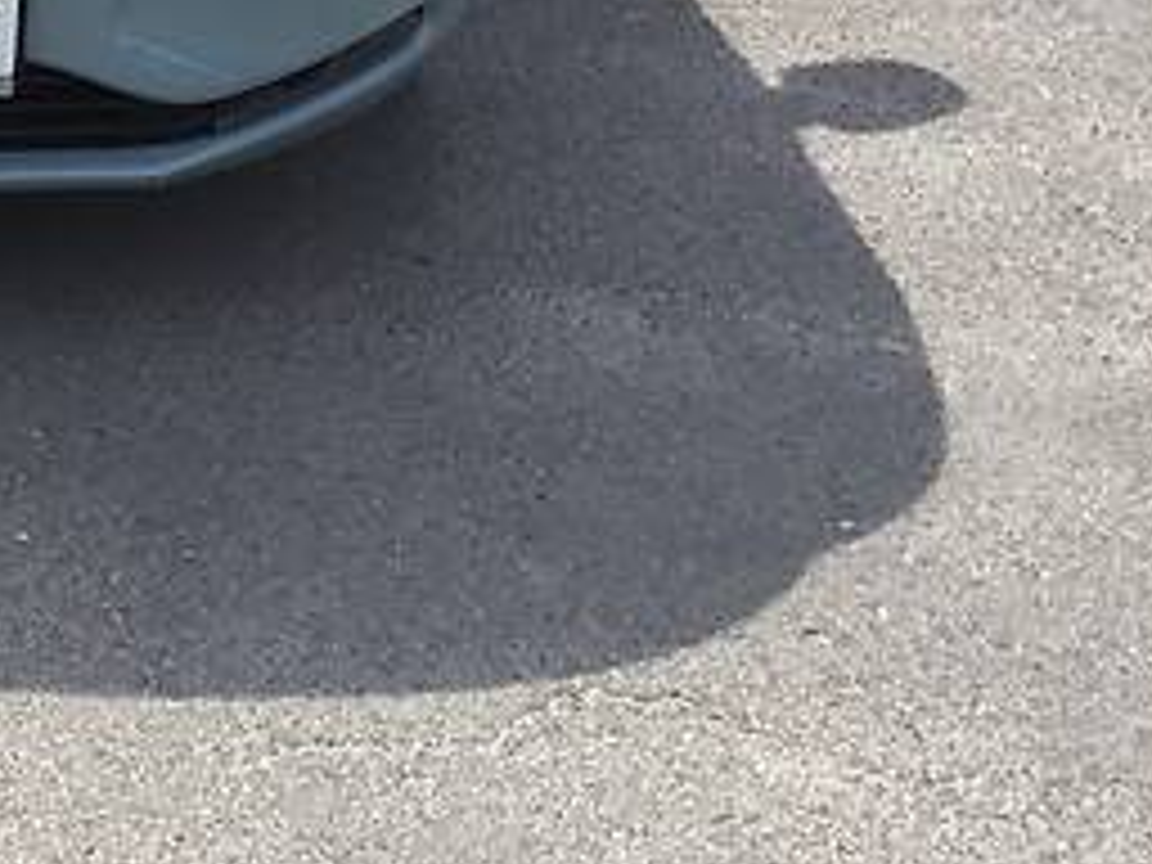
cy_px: -346
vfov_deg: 14.4
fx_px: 3228
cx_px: -369
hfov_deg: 18.7
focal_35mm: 97
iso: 25
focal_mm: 3.3
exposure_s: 1/936
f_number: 2.4
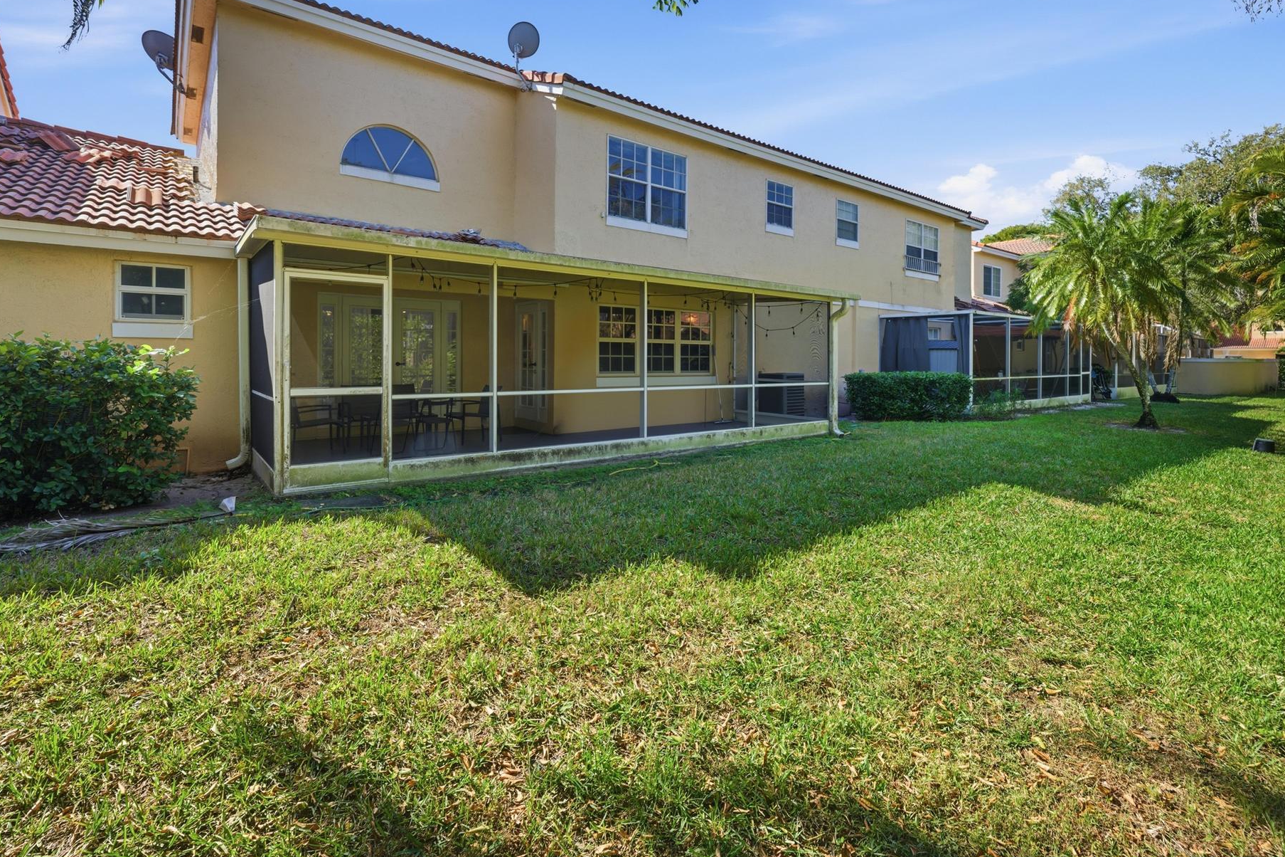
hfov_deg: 93.3
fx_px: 607
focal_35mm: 17
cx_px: 651
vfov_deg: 70.1
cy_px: 373
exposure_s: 1/320
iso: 100
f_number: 8
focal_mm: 15
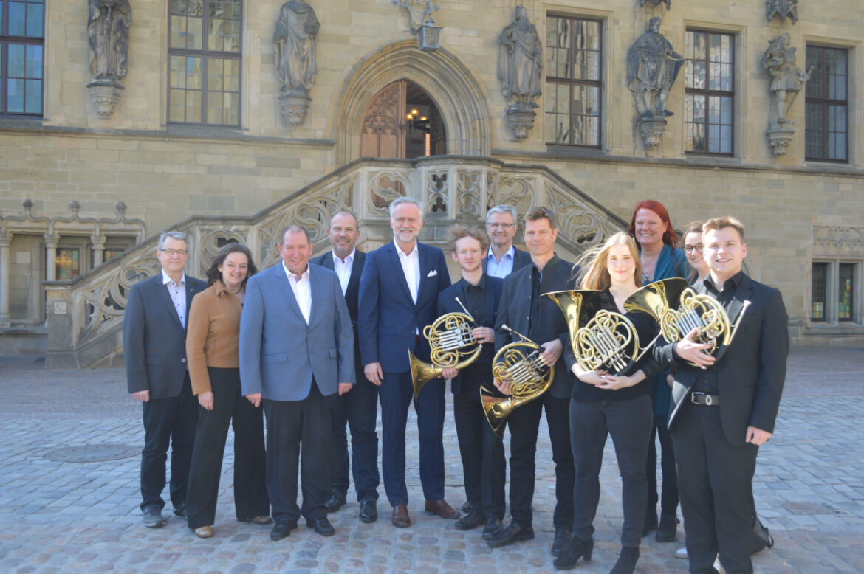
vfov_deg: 34.2
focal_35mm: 39
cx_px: 432
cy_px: 287
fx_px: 935
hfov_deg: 49.6
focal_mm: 26
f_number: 5.6
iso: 160
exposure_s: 1/125
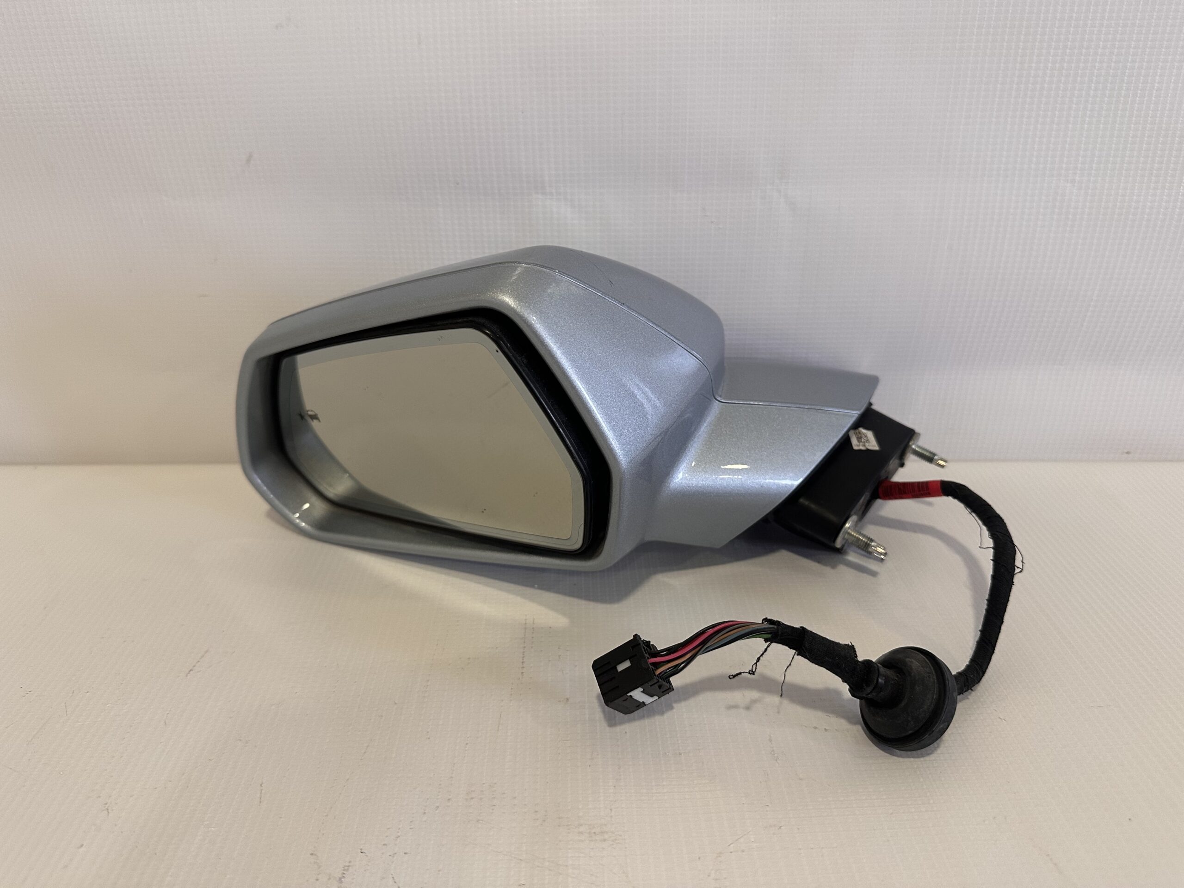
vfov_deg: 56.8
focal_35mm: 24
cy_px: 444
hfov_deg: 71.6
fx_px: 821
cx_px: 592
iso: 200
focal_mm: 6.86
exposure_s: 1/60
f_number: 1.78
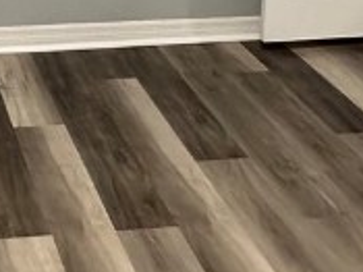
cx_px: -48
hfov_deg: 22.4
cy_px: -141
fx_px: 859
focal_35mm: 82
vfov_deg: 16.3
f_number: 2.2
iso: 320
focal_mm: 2.22
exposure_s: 1/60
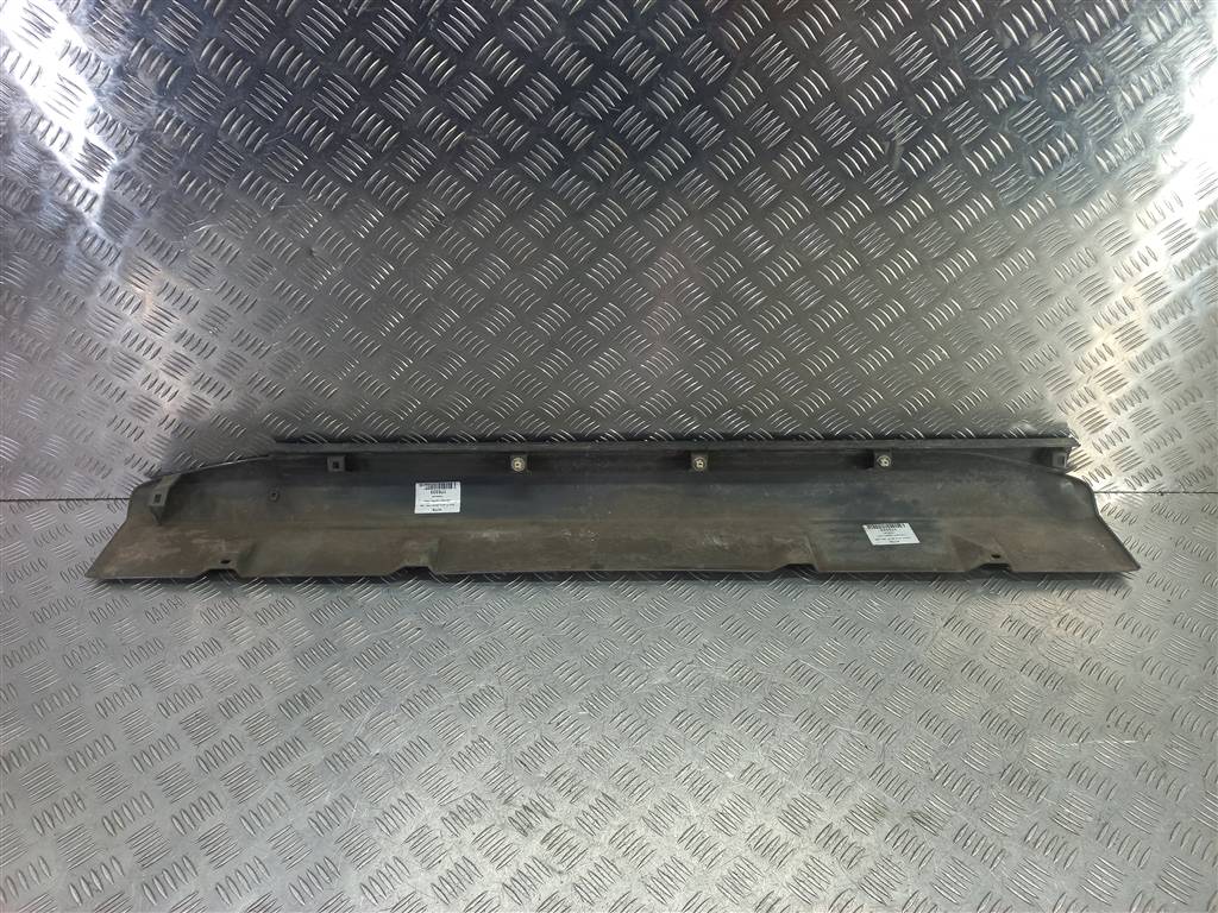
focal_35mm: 25
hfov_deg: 69.4
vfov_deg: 54.9
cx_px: 609
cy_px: 456
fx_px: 880
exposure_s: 1/50
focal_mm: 4.6
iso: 64
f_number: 1.8
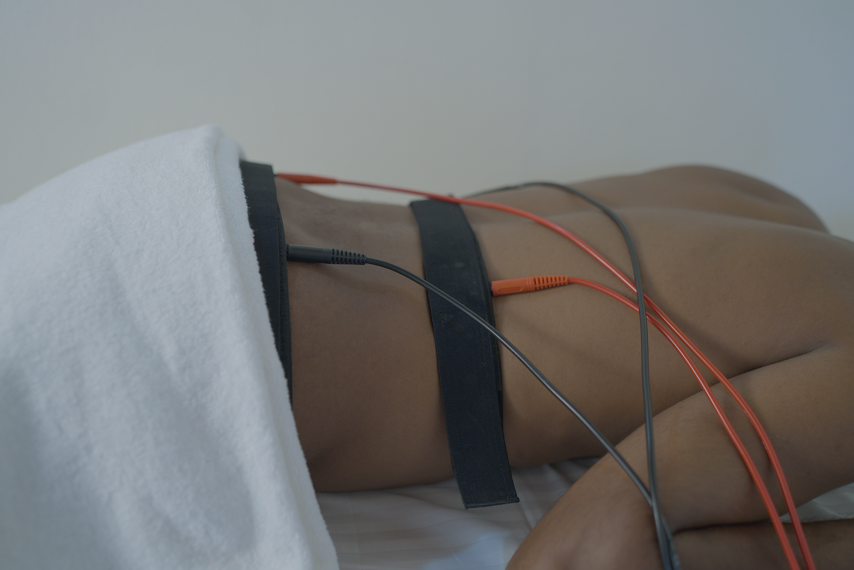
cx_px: 427
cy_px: 285
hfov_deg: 54.4
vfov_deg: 37.9
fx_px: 831
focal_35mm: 35
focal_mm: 35
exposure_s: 1/160
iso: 400
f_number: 2
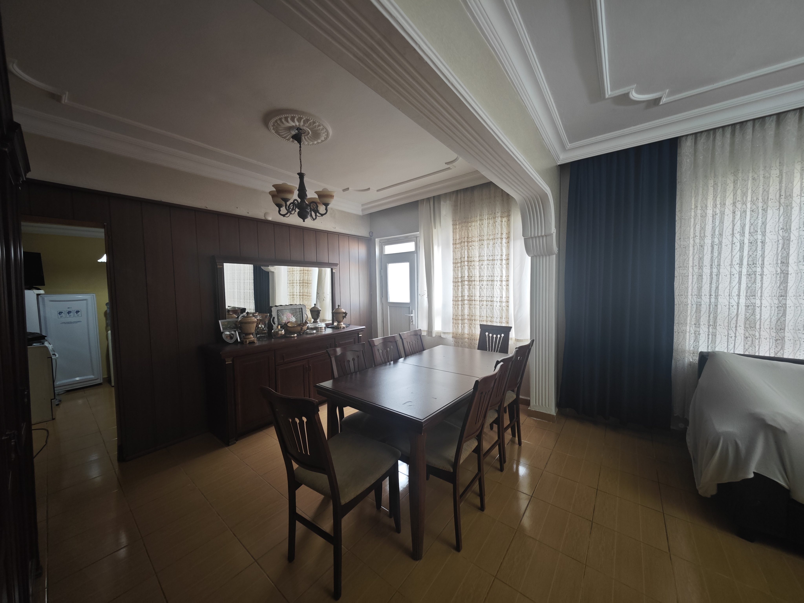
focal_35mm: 12
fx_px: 279
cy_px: 302
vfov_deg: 94.5
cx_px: 402
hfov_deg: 110.5
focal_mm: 2.03
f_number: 1.8
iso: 200
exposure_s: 1/33.3
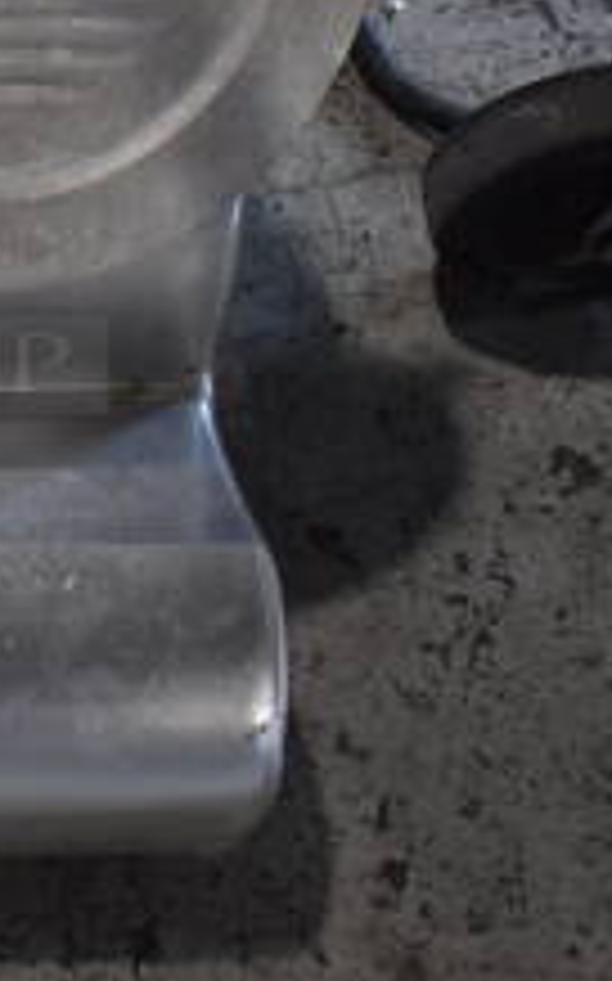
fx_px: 2058
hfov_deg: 15.2
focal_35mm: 77
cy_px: 176
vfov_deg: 26.3
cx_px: -392
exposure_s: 1/200
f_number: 3.5
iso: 800
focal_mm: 18
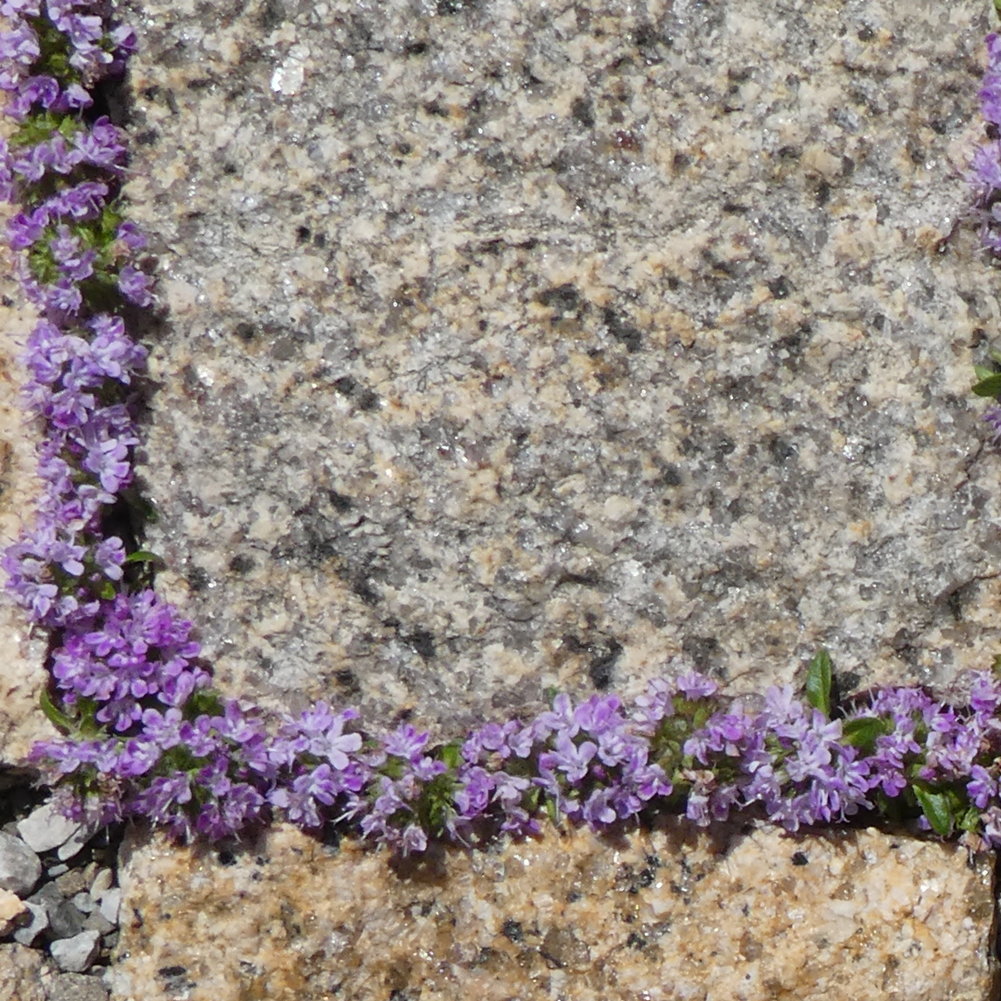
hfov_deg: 11.8
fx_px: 4580
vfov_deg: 12.3
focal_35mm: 140
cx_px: 1561
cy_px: 1050
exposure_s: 1/1000
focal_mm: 6.7
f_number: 5
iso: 80
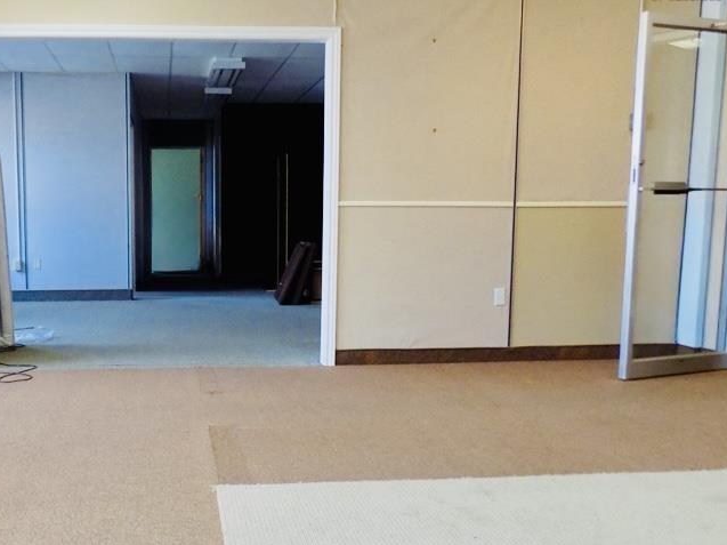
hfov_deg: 48.8
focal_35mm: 37
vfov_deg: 38.5
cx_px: 209
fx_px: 777
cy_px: 328
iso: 250
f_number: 3.1
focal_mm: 4
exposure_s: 1/30
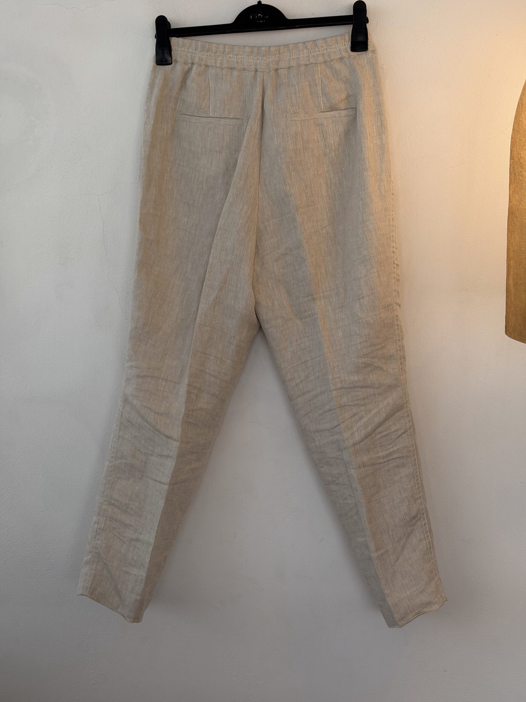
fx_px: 972
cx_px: 263
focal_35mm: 48
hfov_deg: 30.3
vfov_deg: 39.7
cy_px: 351
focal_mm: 6.76
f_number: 1.78
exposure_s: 1/233
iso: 64
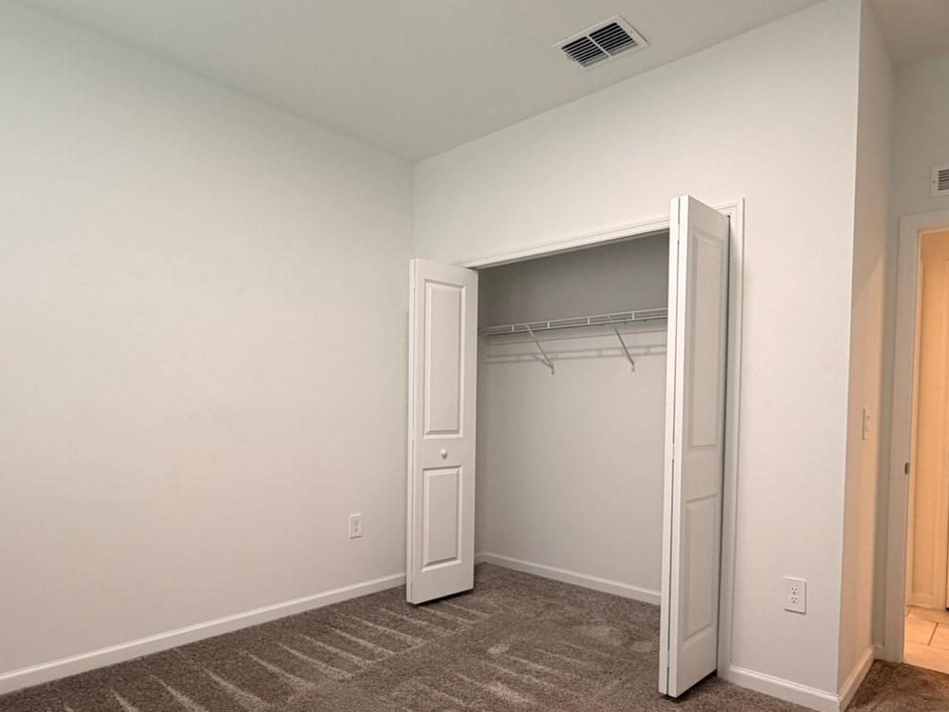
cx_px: 519
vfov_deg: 60.6
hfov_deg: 76.2
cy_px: 428
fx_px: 603
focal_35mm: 22
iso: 160
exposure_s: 1/60
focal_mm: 2.22
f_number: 2.2
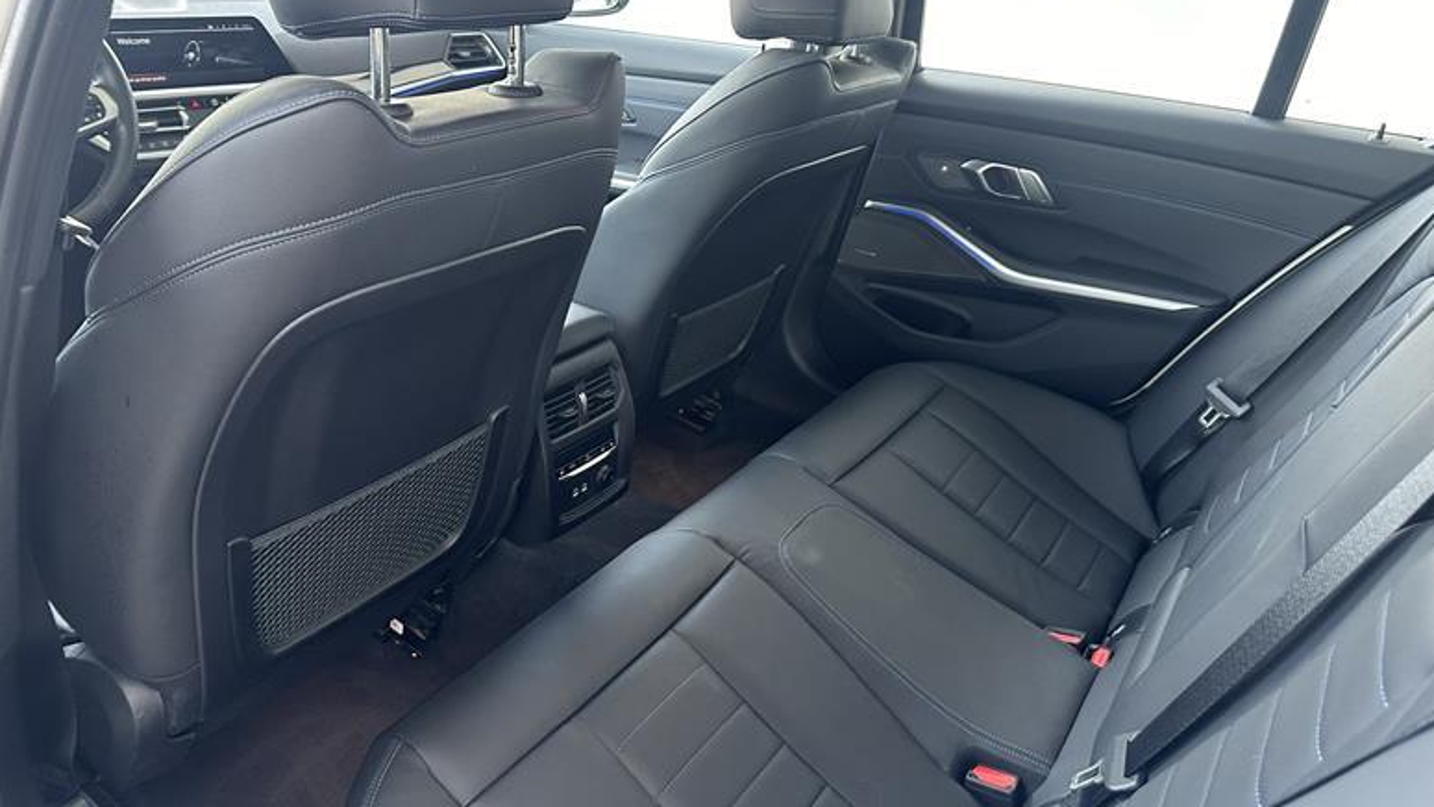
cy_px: 326
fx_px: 1027
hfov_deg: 69.9
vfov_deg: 42.7
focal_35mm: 27
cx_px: 707
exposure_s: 1/62
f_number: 1.78
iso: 250
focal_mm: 6.86
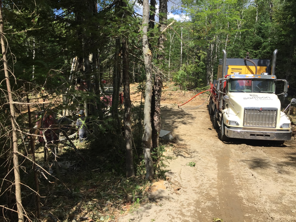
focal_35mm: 29
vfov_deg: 48.2
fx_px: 248
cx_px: 148
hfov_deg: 61.7
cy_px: 111
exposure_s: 1/1199
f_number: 2.2
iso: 32
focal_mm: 4.15
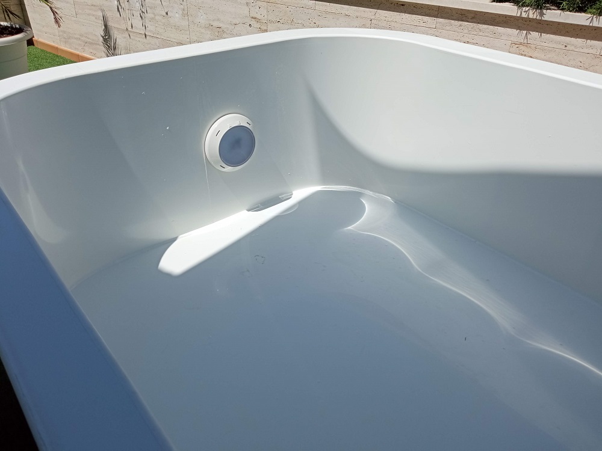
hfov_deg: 65.3
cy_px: 226
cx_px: 301
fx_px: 470
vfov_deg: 51.4
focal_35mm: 27
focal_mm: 3.79
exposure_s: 1/2646
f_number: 2.2
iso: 111
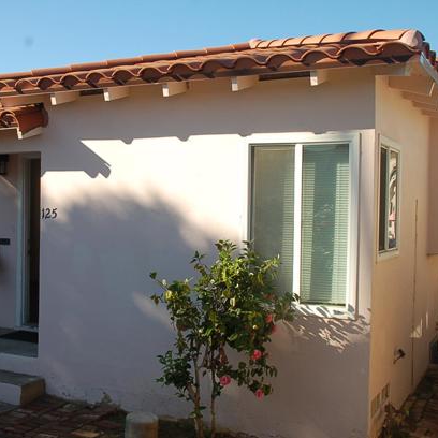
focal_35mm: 44
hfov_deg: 38.0
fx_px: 630
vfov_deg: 38.3
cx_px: 151
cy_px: 210
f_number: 9
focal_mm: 22
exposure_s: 1/320
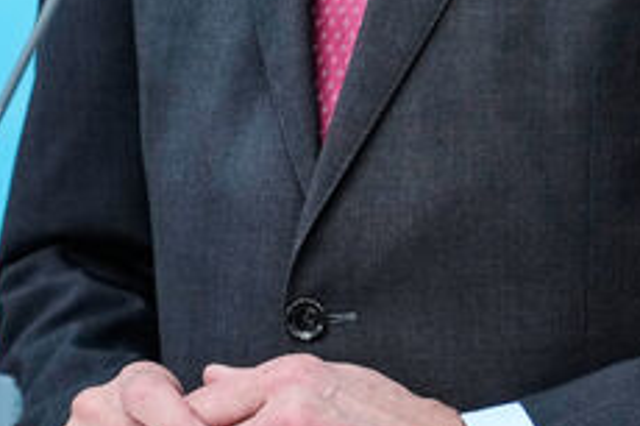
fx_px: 15153
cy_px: -249
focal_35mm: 853
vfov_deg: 1.6
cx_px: 195
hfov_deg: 2.4
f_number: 2.8
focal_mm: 200
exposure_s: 1/500
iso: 1600
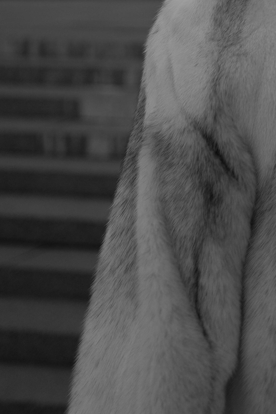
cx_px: 283
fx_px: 1368
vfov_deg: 16.4
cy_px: -92
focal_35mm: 119
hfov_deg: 11.4
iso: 320
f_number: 2.8
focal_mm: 48
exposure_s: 1/200
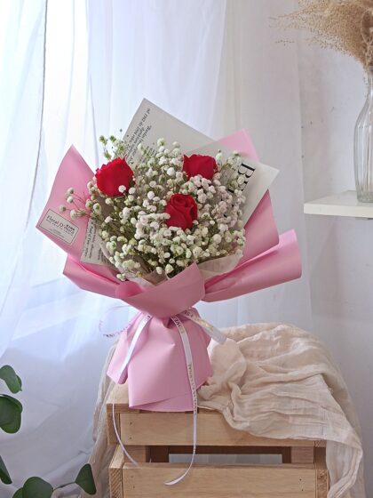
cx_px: 186
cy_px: 249
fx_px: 690
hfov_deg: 30.3
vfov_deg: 39.7
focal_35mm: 48
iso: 534
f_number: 3.5
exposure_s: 1/60
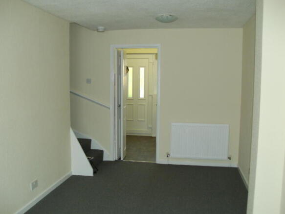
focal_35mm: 36
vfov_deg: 39.6
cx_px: 142
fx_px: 296
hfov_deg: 51.4
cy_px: 107
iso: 160
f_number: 2.7
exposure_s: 1/125
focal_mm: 6
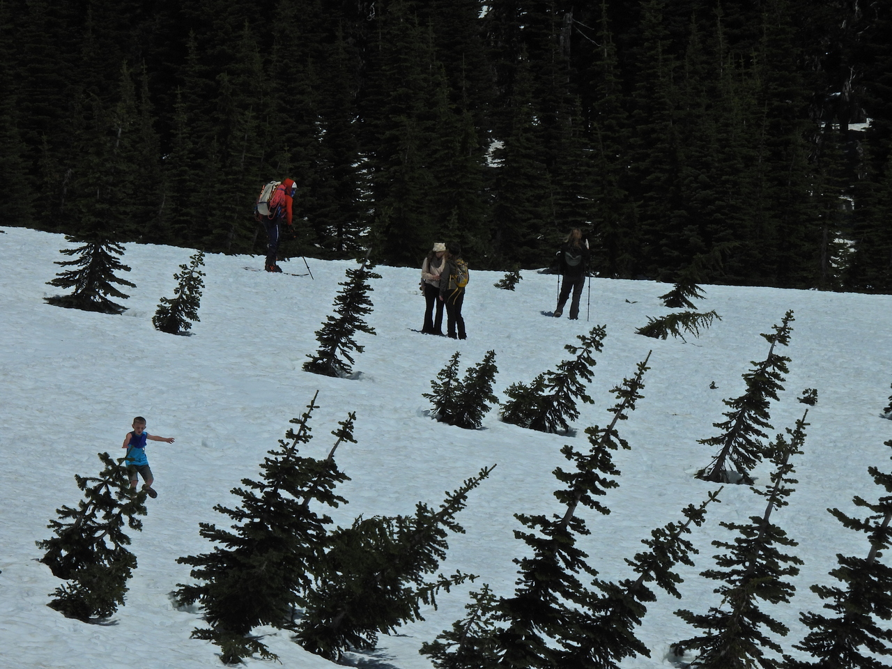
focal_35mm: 400
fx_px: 10307
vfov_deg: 3.7
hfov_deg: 5.0
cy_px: 334
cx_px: 446
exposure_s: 1/1600
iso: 100
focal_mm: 71.4
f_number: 8
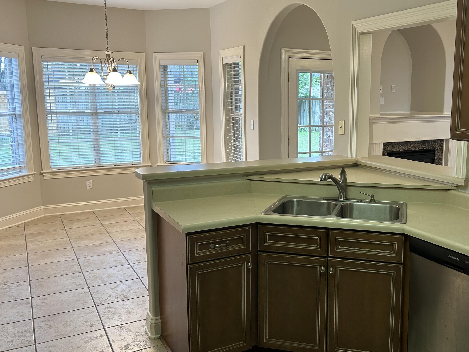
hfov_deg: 52.1
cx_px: 294
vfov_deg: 40.7
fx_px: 474
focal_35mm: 35
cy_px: 170
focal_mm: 5.7
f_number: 1.5
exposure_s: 1/60
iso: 80
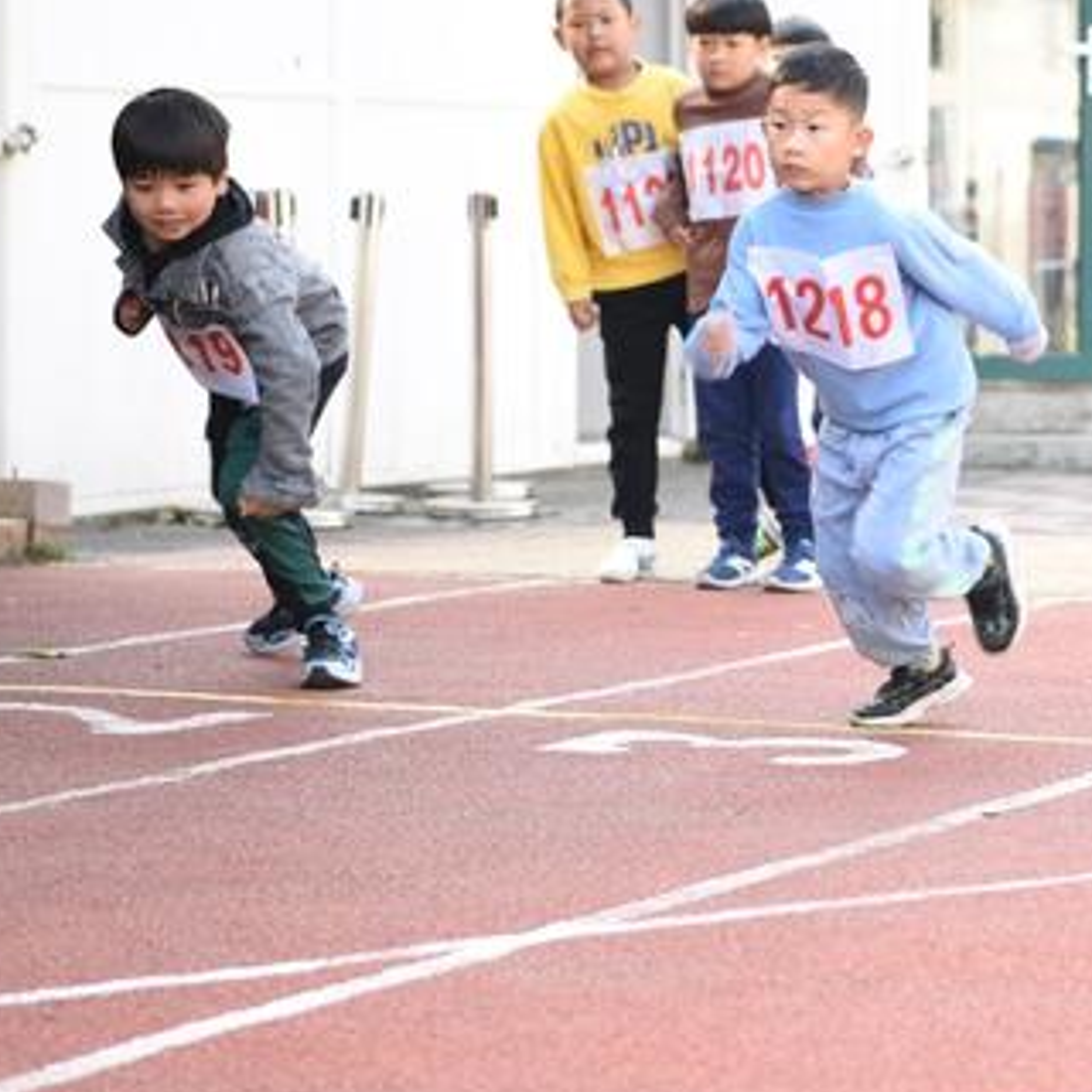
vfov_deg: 11.7
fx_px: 5318
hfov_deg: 11.6
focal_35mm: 149
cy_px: 389
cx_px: 1092
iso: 100
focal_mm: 70
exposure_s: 1/160
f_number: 2.8
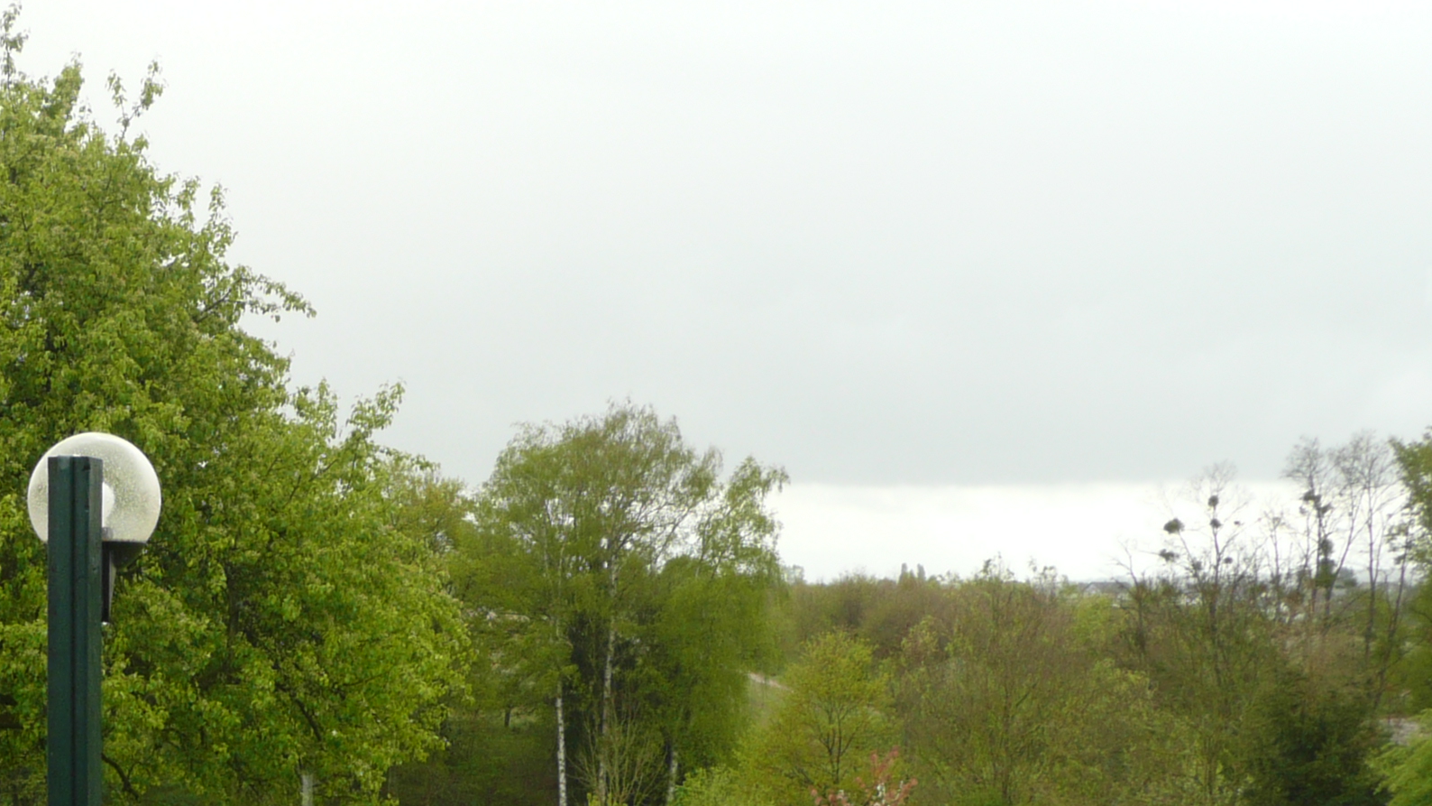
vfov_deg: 19.8
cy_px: 783
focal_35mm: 59
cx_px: 193
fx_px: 2240
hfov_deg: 33.9
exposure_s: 1/160
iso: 100
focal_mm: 4.6
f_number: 3.3
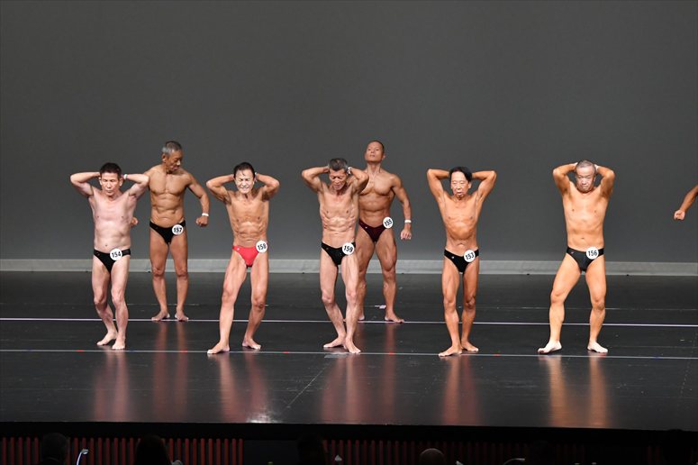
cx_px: 349
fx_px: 3372
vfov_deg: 7.9
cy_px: 232
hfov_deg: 11.8
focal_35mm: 174
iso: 4000
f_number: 5.6
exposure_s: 1/400
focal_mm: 116
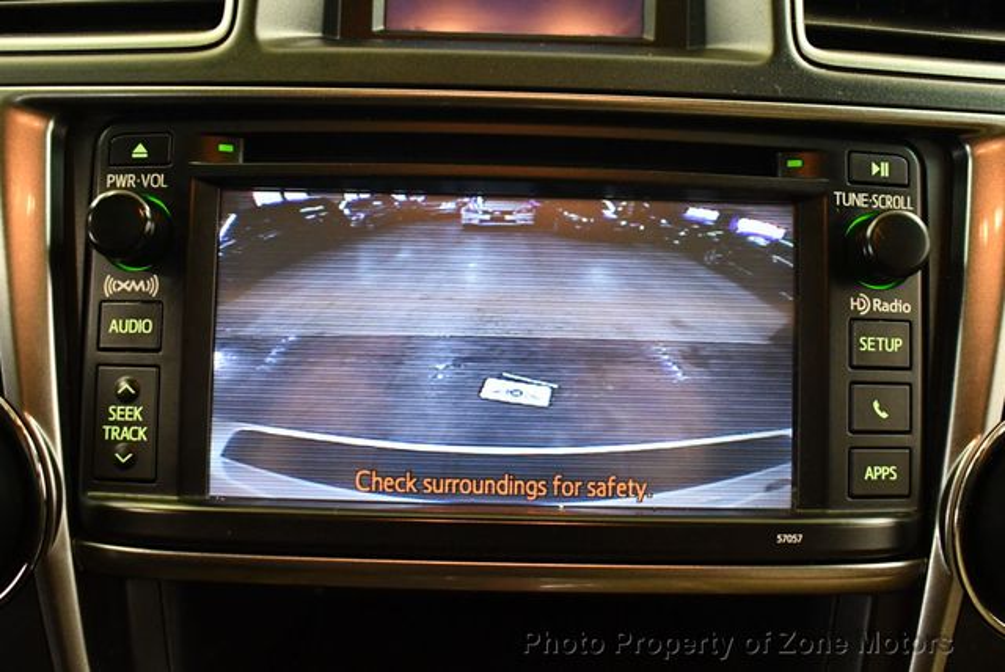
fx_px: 1006
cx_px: 502
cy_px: 336
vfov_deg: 36.9
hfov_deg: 53.1
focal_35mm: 36
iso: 3200
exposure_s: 1/80
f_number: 3.5
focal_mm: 18
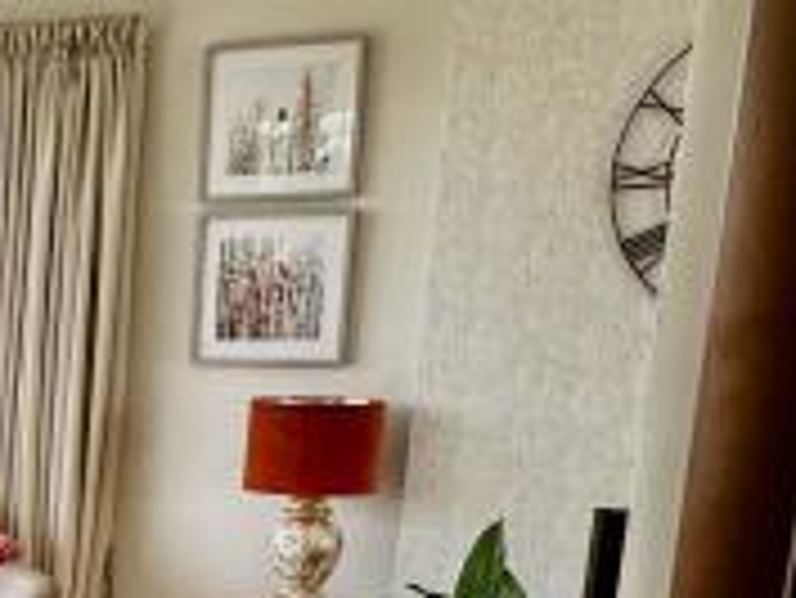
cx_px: -423
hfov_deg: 20.4
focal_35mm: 81
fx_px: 1864
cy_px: 755
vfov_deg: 17.2
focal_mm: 2.22
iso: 160
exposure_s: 1/99
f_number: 2.2
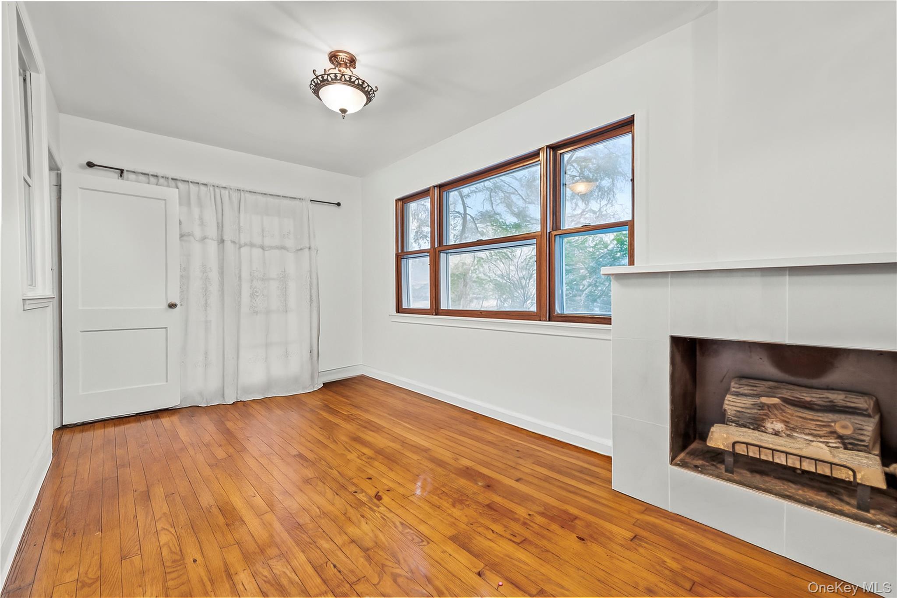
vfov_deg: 75.5
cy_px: 299
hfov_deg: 98.5
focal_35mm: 16
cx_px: 448
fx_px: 386
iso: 800
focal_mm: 15.5
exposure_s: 2.5
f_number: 8
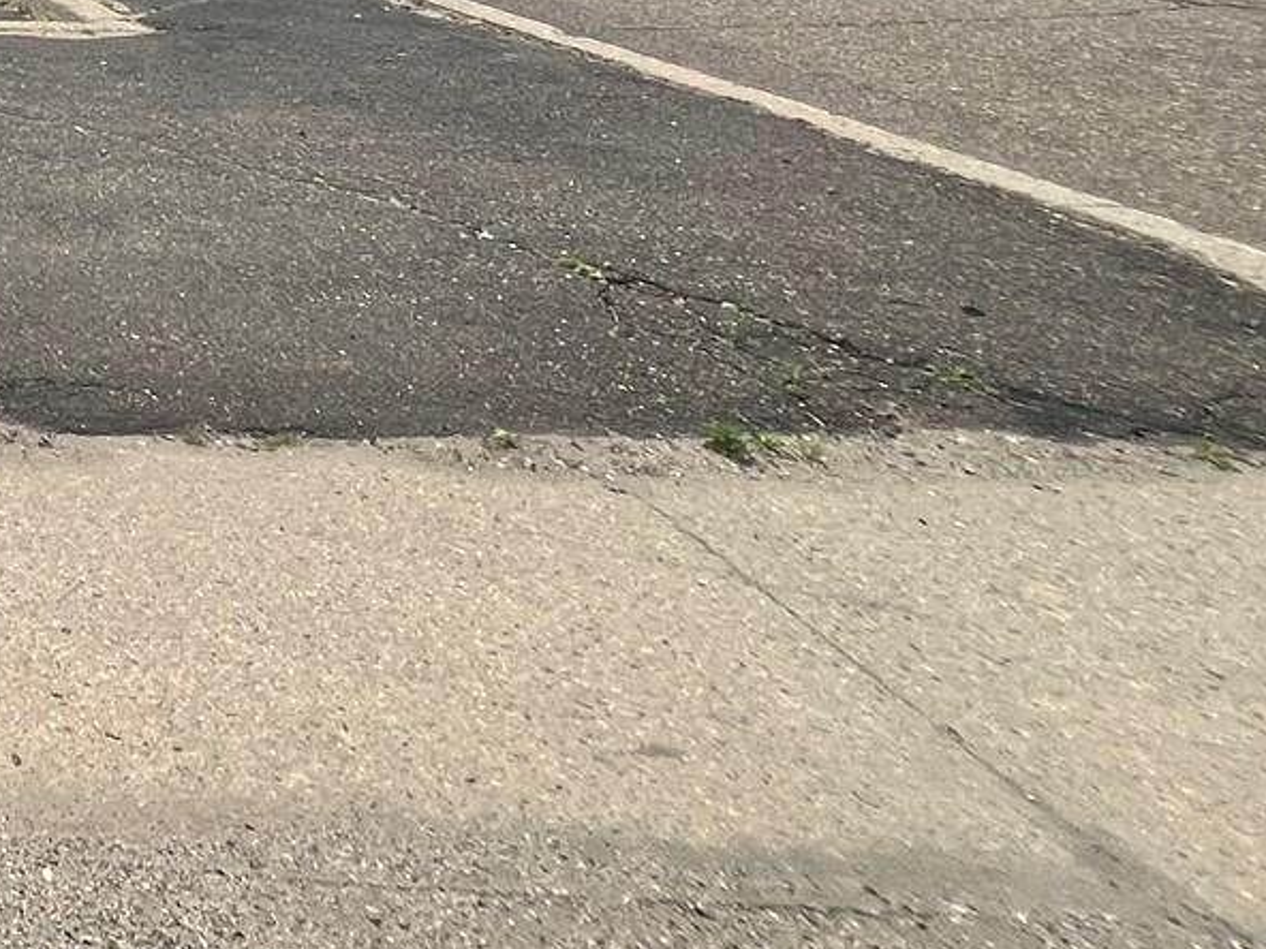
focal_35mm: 45
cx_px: -646
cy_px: -325
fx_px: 1646
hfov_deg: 27.9
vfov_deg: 26.6
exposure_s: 1/1876
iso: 32
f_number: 1.8
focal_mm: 1.57
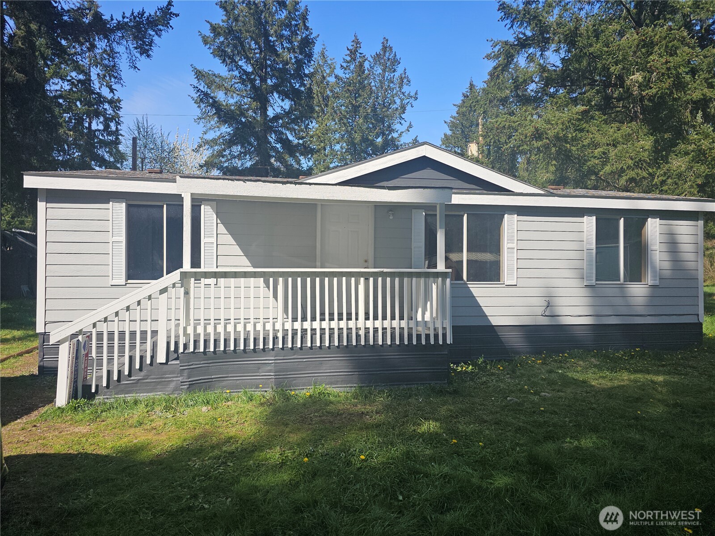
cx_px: 358
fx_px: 475
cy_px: 268
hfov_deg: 73.9
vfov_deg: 58.9
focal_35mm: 23
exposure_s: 1/557
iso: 10
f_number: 1.7
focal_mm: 6.3
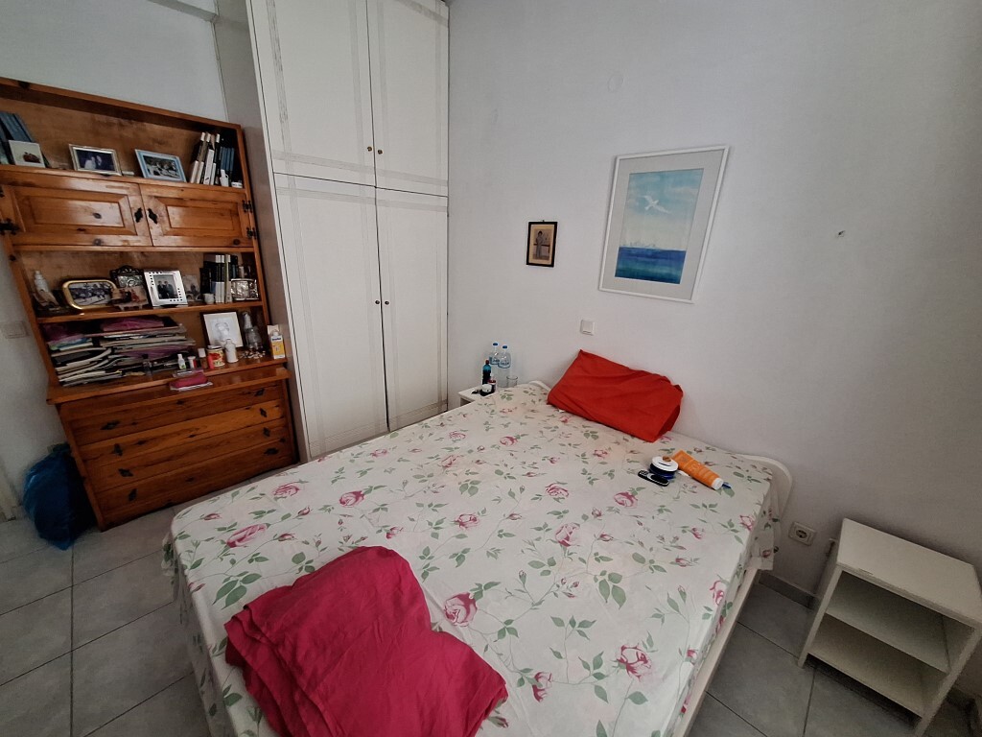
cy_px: 368
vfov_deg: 89.9
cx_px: 491
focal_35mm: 13
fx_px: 369
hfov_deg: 106.2
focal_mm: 1.74
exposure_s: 1/25
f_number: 2.2
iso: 400
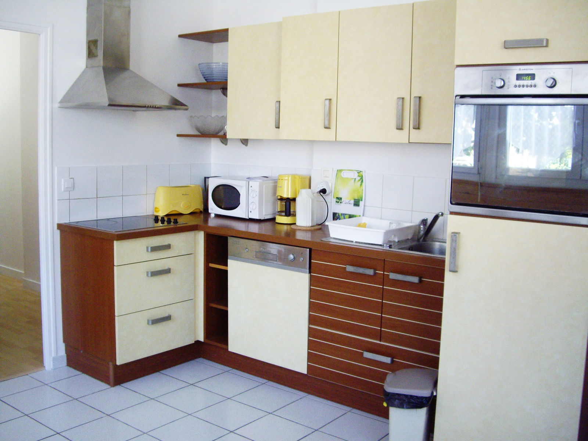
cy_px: 220
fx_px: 645
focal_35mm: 38
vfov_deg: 37.7
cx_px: 294
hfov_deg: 49.0
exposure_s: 1/80
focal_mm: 7.9
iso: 400
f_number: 2.8
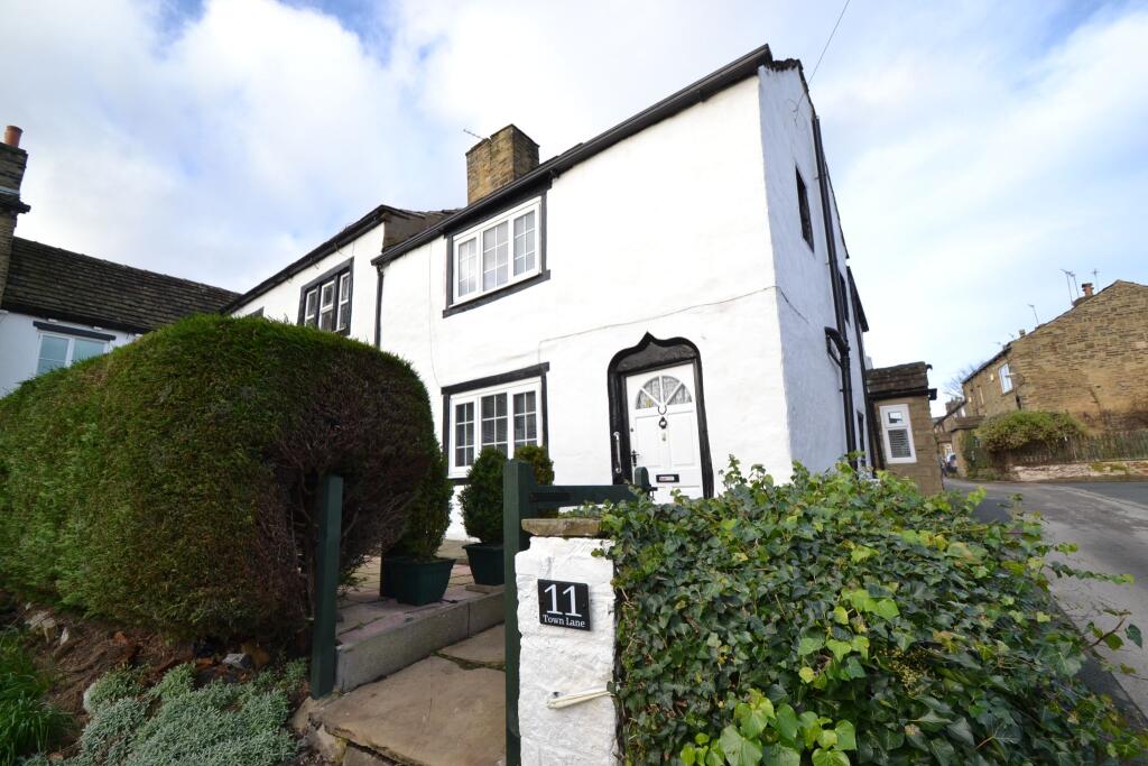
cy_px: 383
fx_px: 478
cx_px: 574
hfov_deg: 100.4
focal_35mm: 15
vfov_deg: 77.3
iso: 125
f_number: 5.6
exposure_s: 1/125
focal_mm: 10
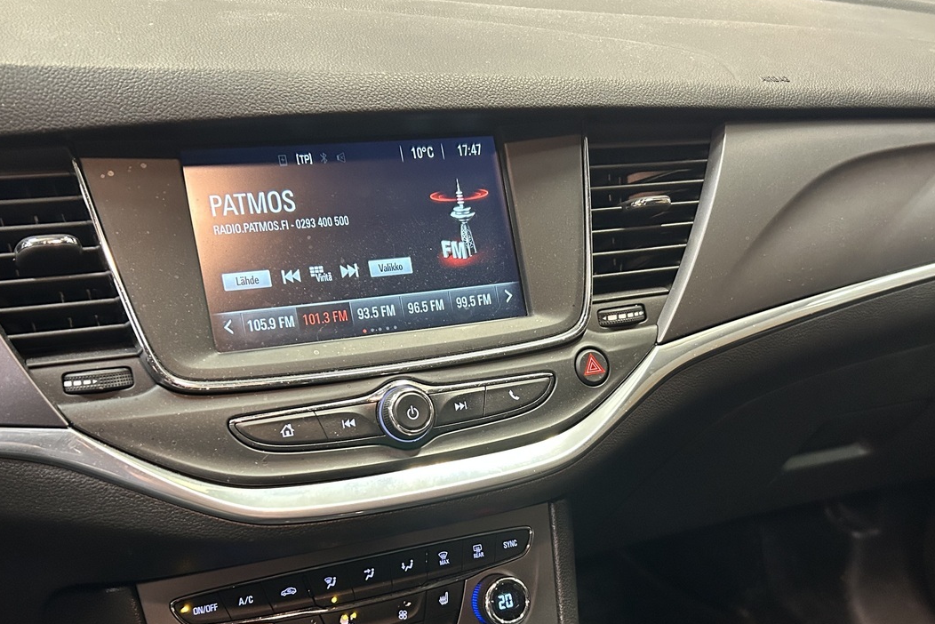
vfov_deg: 35.3
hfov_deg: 51.8
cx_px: 432
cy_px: 458
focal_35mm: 37
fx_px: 961
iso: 500
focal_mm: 5.7
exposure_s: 1/50
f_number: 1.5
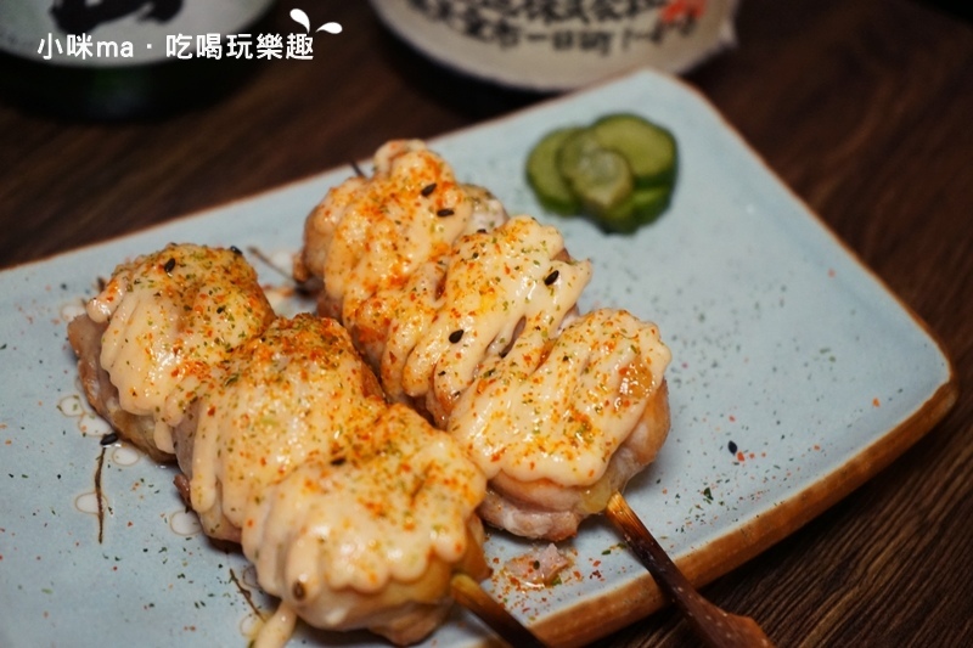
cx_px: 486
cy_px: 324
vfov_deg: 19.4
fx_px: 1891
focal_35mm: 70
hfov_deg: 28.8
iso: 2500
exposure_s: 1/80
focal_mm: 70
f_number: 5.6
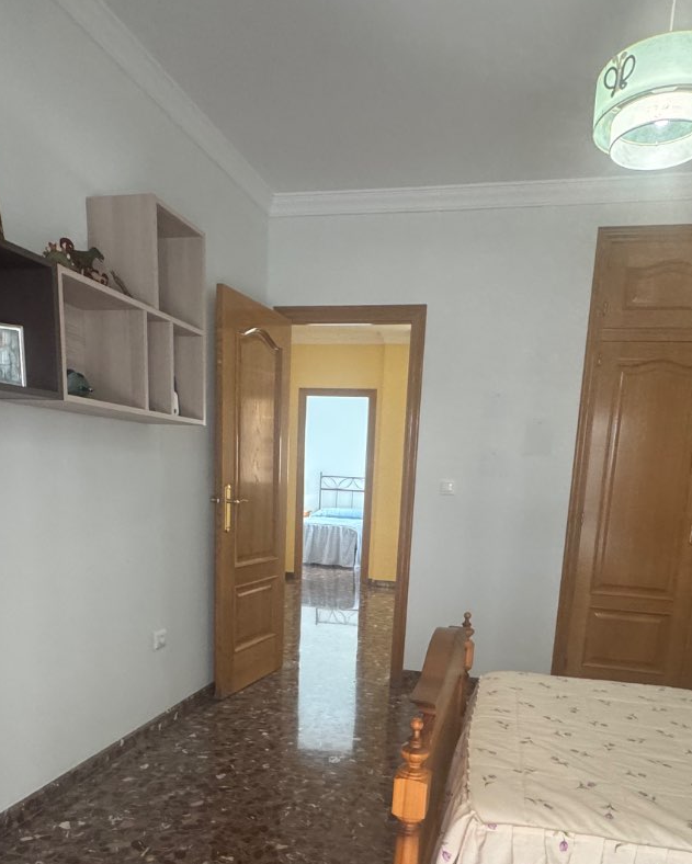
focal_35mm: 26
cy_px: 602
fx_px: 665
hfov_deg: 54.9
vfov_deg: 63.6
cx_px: 373
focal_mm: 2.22
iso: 320
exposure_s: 1/66
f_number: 2.2
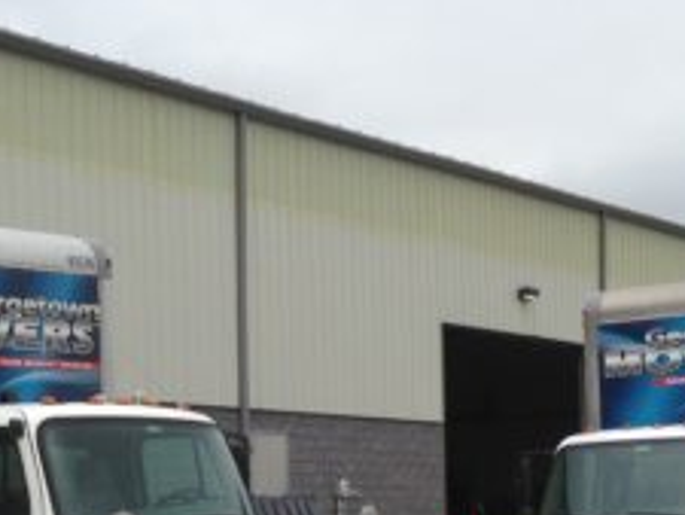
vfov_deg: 15.5
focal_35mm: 94
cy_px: 503
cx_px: 192
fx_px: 1861
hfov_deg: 20.7
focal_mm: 4.13
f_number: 2.4
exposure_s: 1/2008
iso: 50
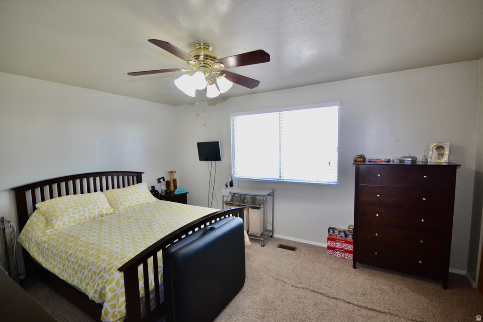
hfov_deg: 100.4
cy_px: 161
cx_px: 242
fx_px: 201
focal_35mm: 15
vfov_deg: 77.3
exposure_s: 1/80
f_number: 4.5
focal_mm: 10
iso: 400
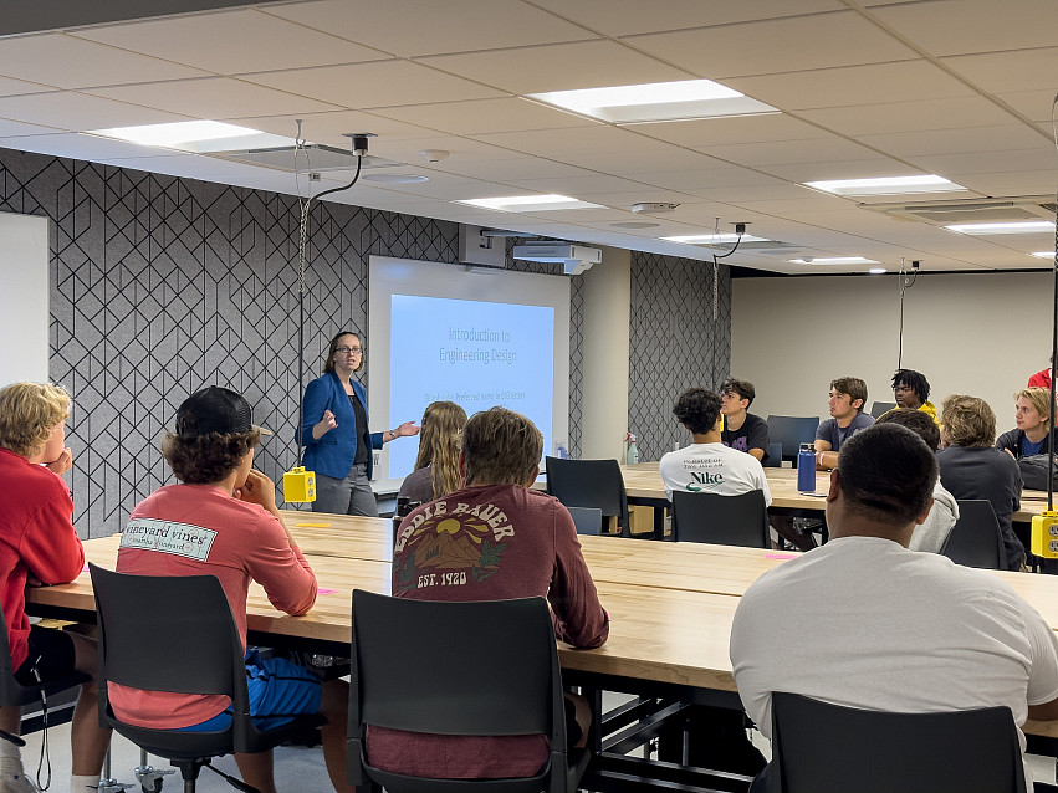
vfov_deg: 30.3
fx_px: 1467
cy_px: 396
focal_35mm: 48
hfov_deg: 39.7
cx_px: 529
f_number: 1.8
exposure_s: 1/60
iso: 64
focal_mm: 6.86
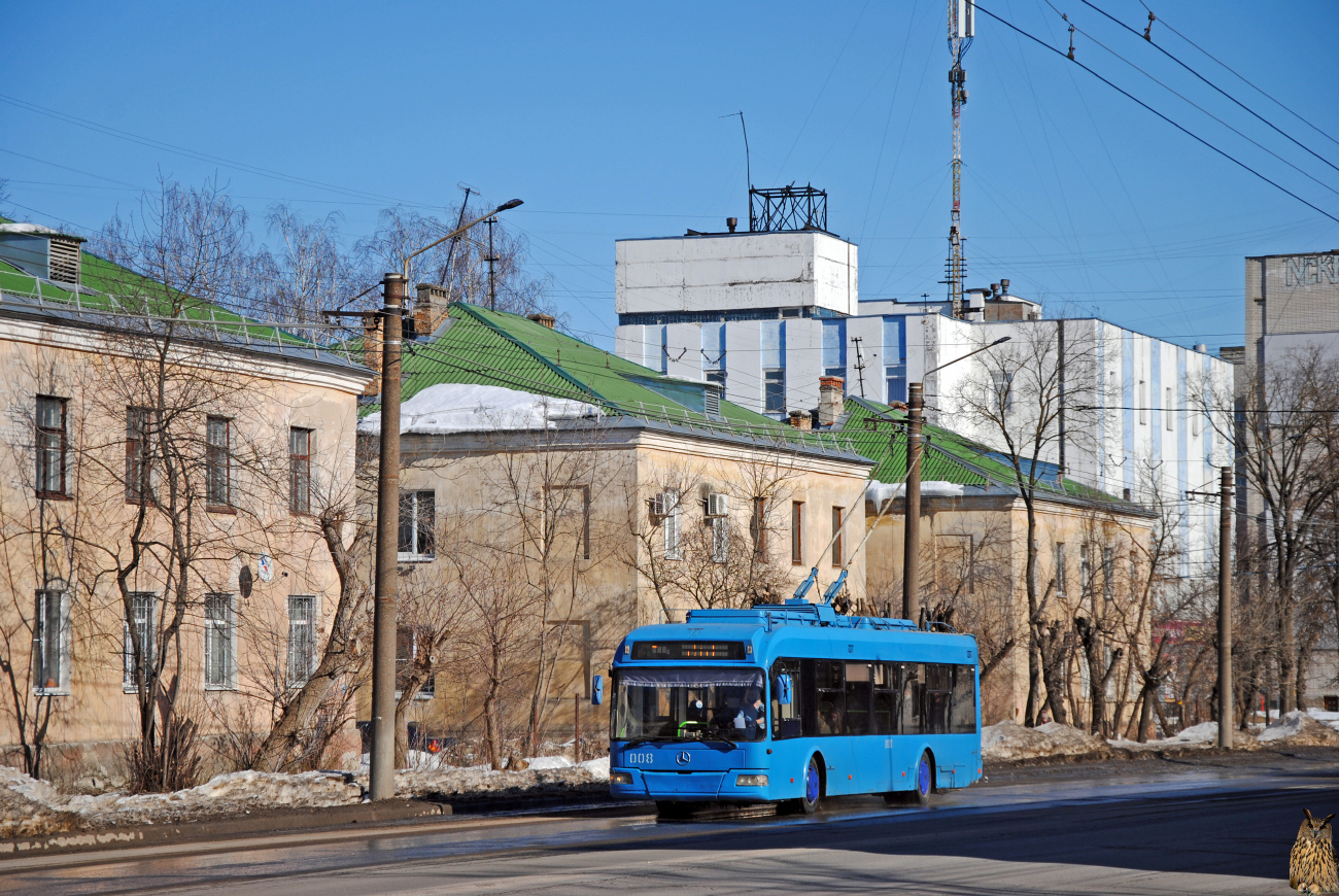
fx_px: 4189
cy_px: 448
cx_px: 670
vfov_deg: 12.2
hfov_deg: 18.2
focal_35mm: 112
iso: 100
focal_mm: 75
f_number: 5.3
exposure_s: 1/1000
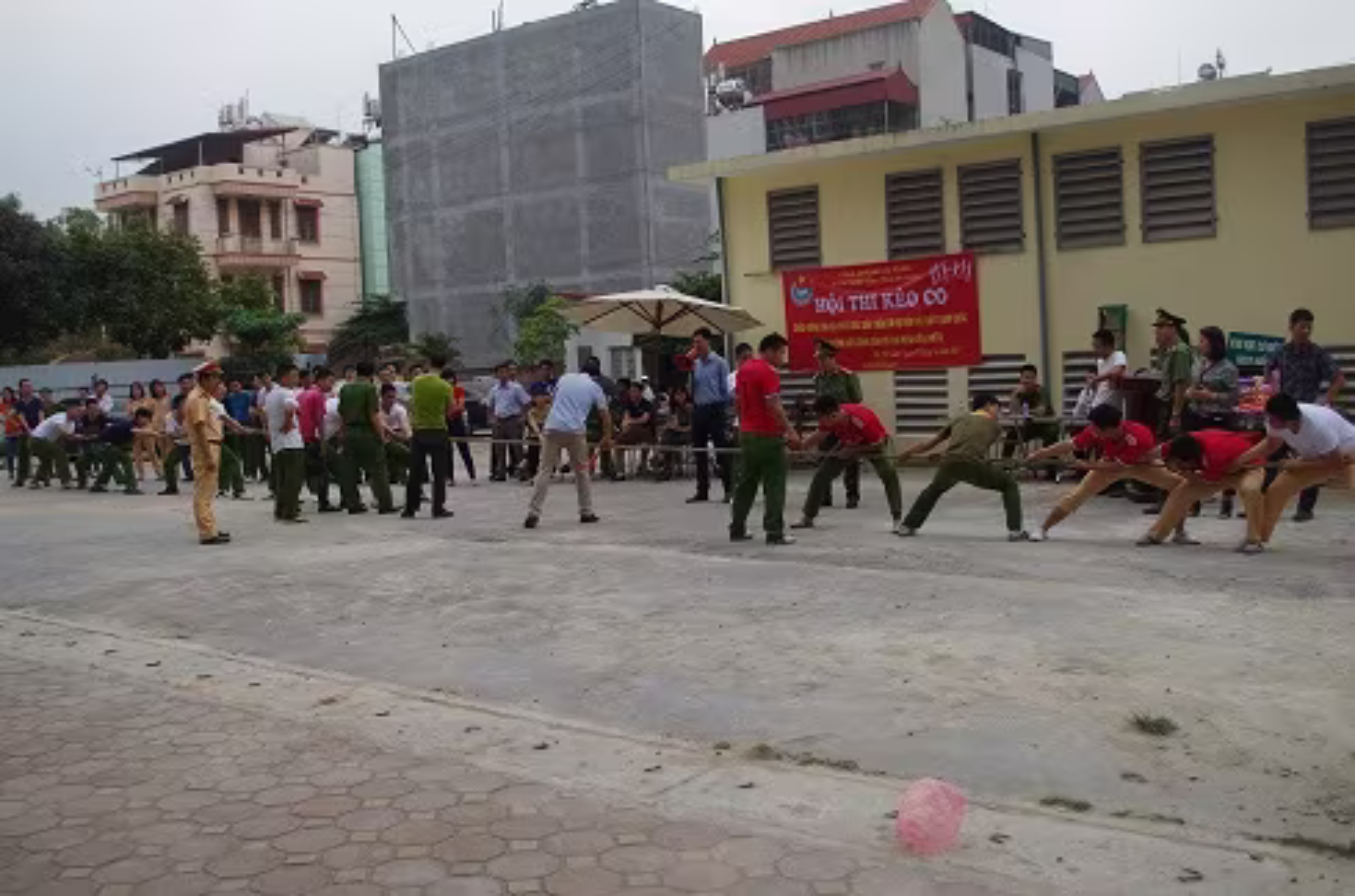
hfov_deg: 55.0
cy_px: 448
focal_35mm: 35
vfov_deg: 38.0
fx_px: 1303
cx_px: 678
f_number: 5
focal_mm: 23.13
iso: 100
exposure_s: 1/200
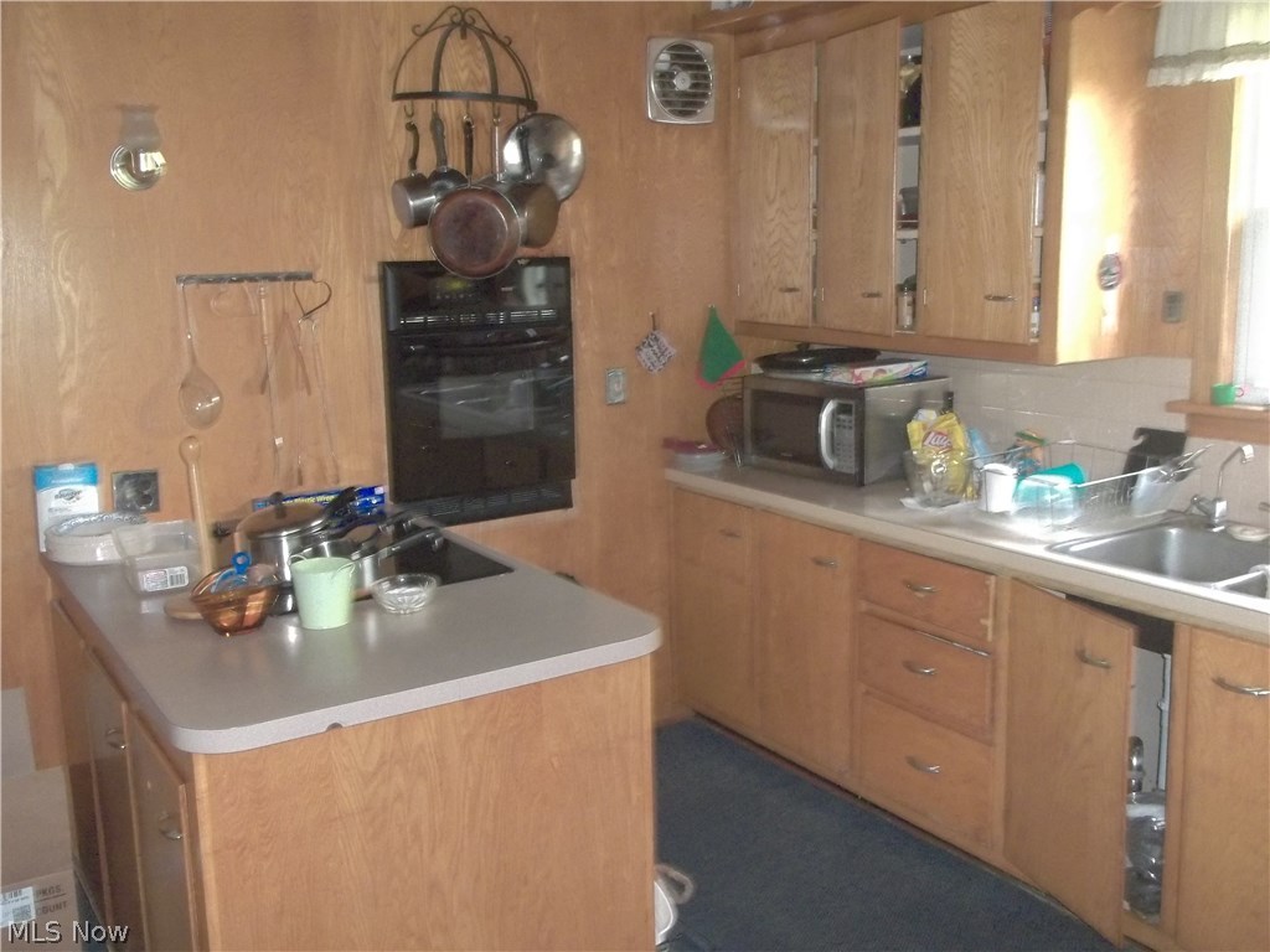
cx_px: 635
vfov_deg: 42.9
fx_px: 1211
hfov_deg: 55.4
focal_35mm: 33
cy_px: 476
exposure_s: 1/30
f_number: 3.3
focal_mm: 5.9
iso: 400
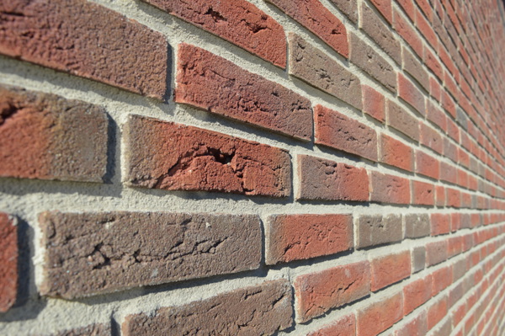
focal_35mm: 33
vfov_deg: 39.9
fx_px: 463
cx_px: 252
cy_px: 168
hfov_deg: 57.3
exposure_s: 1/250
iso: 100
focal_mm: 22
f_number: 8
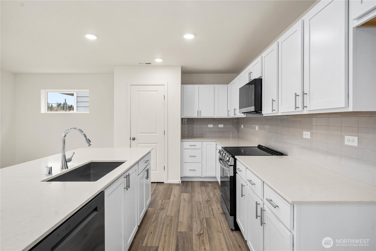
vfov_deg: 70.5
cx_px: 188
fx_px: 178
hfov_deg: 93.2
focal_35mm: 17
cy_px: 126
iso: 100
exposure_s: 1/60
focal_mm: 17
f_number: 7.1
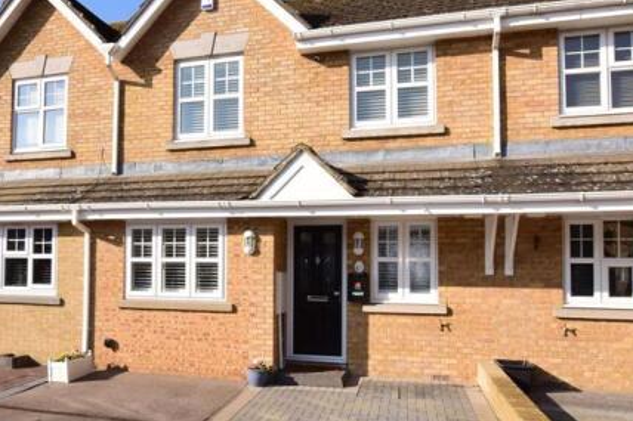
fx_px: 404
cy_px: 225
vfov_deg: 55.0
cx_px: 189
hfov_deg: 72.8
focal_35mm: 23
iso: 400
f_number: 22
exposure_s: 1/200
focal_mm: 10
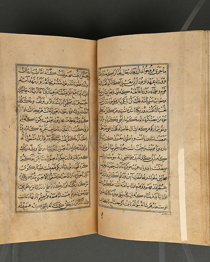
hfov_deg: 18.9
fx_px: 630
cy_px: 131
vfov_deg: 23.6
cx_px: 104
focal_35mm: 81
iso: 250
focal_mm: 57
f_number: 13
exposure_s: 1/30
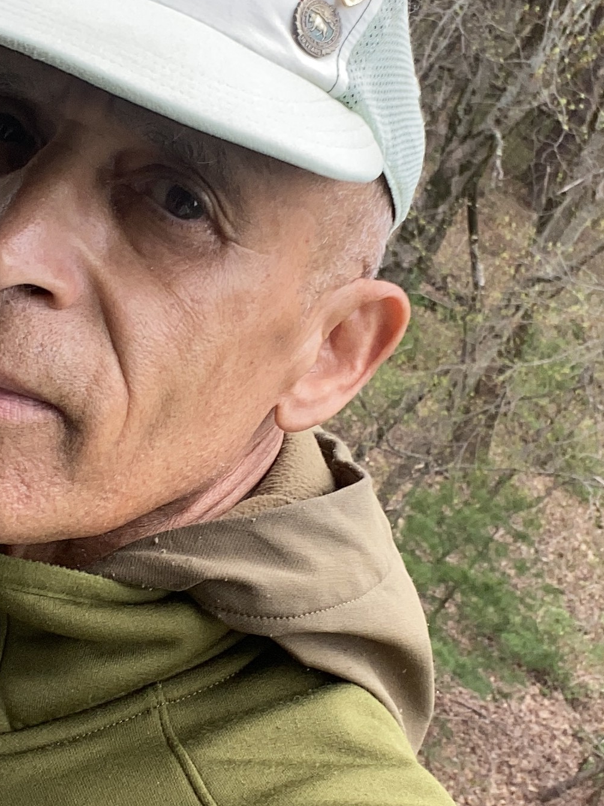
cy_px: 414
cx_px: 192
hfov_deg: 21.2
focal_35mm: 69
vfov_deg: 28.2
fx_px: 1606
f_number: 2.2
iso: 40
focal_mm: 2.71
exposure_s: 1/122
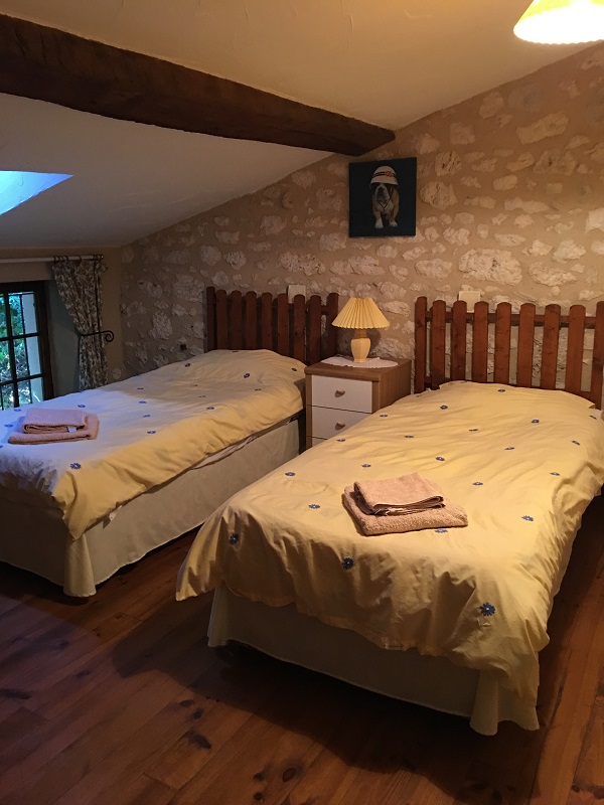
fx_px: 675
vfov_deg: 61.7
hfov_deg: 48.2
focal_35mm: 29
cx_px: 302
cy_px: 402
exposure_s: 1/8
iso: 125
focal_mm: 4.15
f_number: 2.2
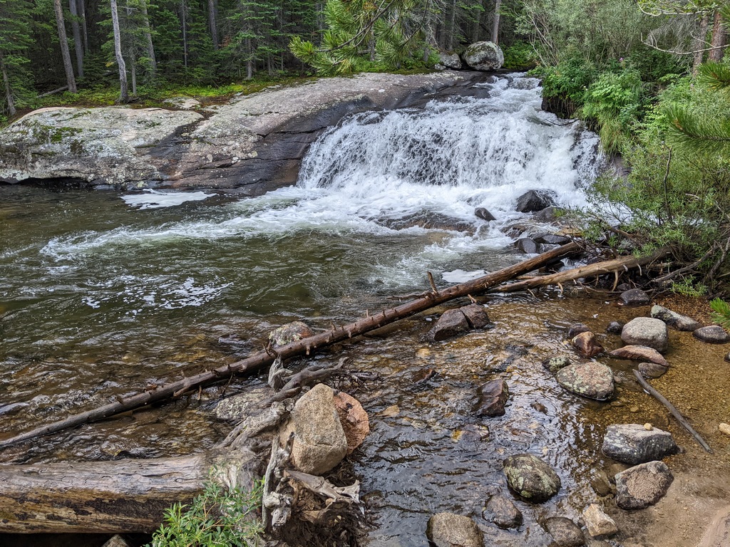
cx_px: 365
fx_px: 569
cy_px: 274
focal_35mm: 27
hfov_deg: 65.3
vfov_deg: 51.4
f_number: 1.8
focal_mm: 4.44
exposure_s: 1/195
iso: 40
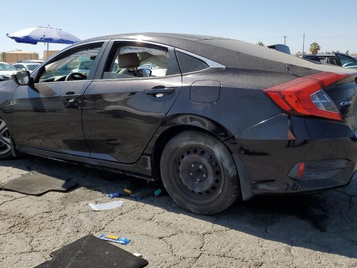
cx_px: 169
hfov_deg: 56.8
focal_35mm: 32
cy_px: 112
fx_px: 330
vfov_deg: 44.0
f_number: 1.5
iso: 50
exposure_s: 1/3333
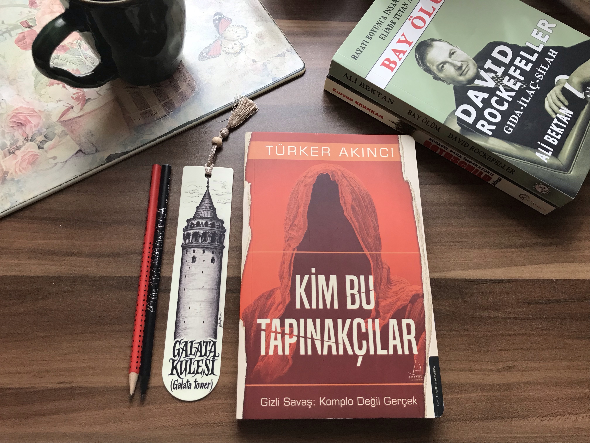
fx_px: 477
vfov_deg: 49.7
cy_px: 222
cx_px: 295
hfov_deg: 63.4
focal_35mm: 28
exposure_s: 1/33
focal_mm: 3.99
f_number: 1.8
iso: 25
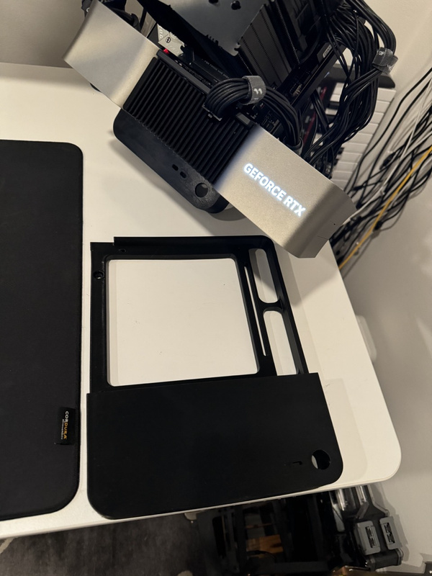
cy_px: 288
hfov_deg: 56.8
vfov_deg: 71.6
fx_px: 399
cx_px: 216
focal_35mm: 24
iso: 640
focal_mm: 6.76
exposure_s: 1/59
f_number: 1.78
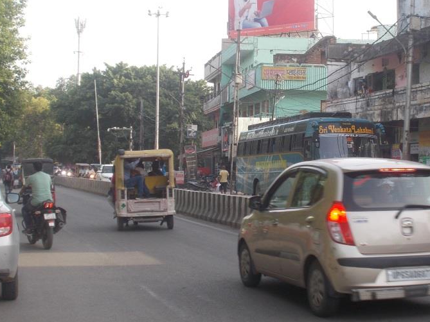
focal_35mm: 101
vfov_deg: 14.6
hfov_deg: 19.4
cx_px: 269
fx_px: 1255
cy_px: 121
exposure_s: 1/80
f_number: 5.3
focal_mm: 11.8
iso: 80
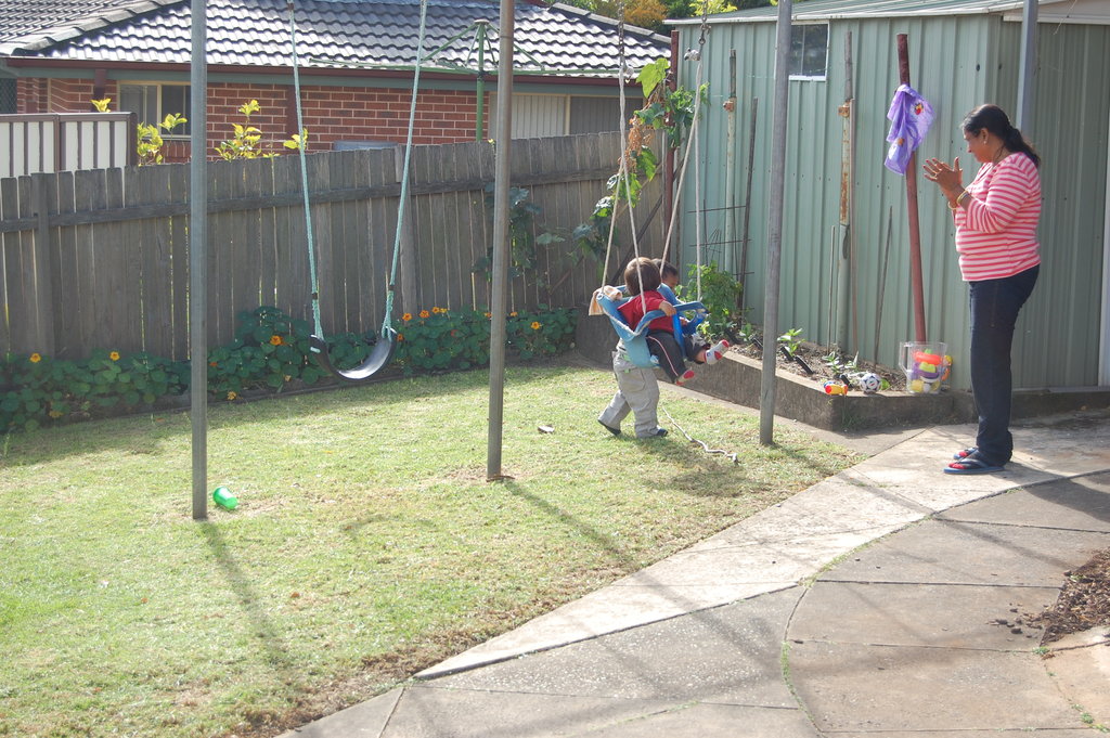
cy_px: 369
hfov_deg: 31.9
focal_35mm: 63
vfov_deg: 21.5
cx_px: 555
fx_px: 1941
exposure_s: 1/200
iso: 200
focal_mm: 42
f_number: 7.1
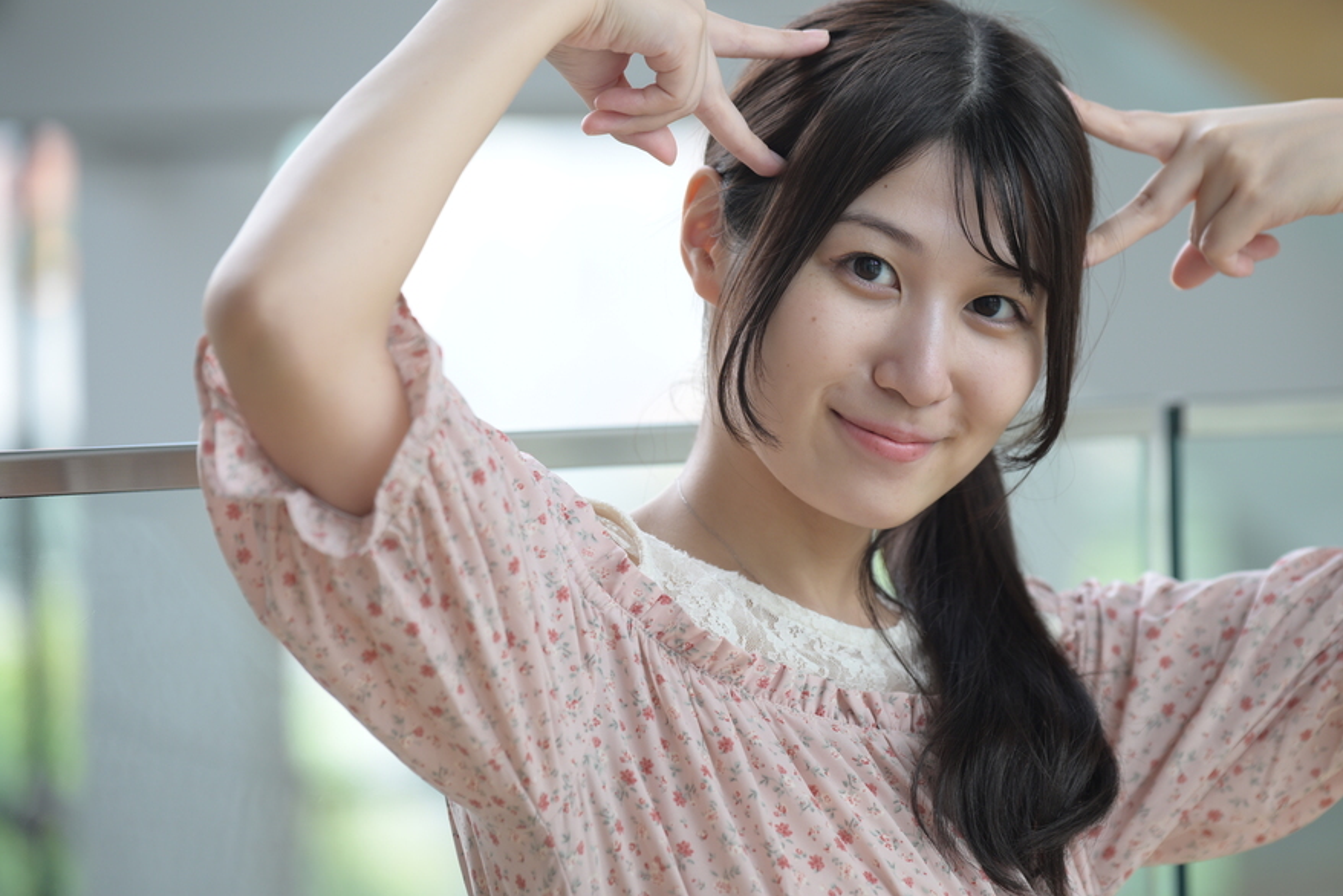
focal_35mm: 166
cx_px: 783
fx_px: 6194
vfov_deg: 8.3
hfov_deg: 12.4
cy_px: 433
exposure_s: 1/160
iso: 200
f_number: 3.2
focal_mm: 135
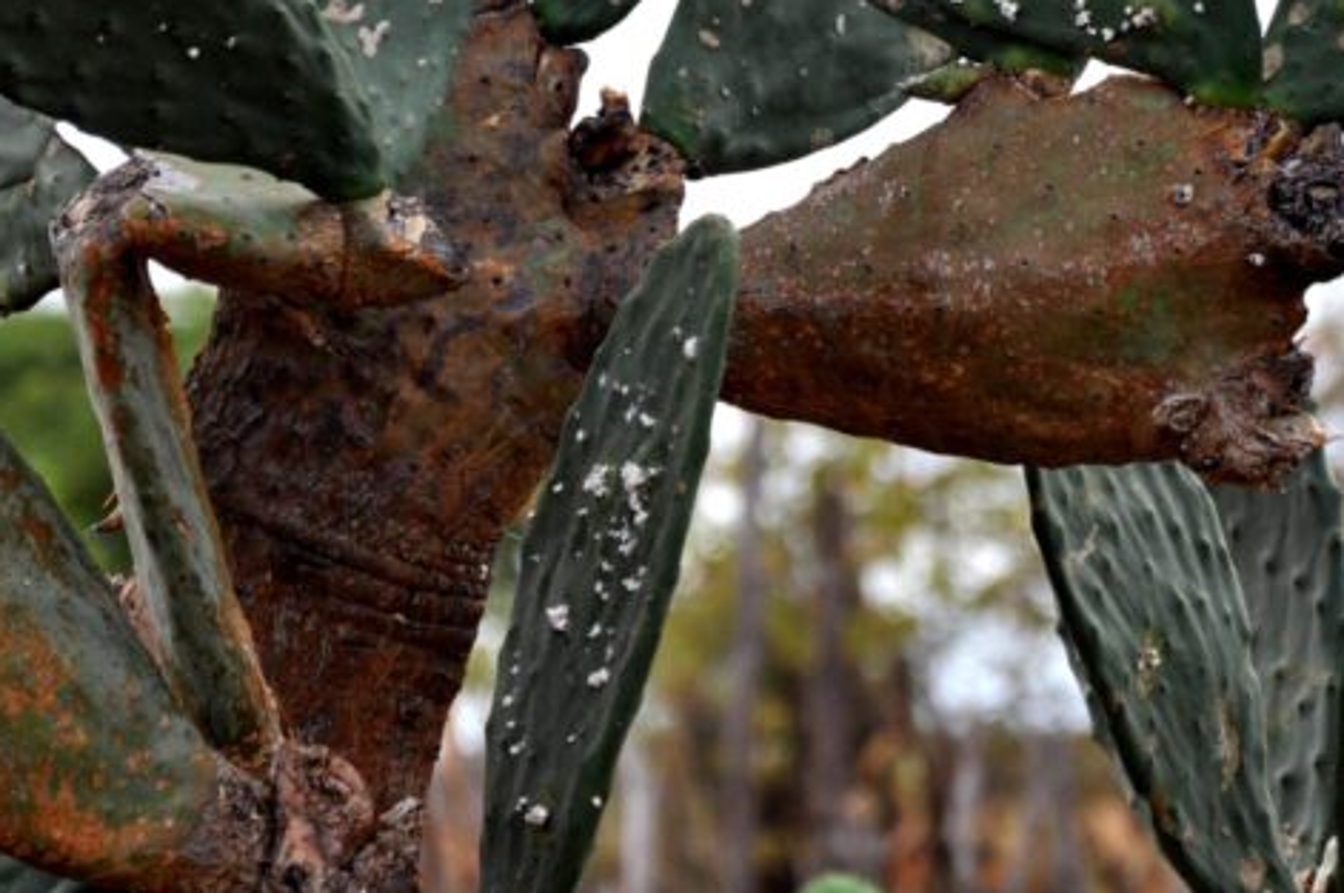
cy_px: 26
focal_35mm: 334
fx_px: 12458
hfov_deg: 6.2
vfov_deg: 4.1
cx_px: 776
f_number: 6.3
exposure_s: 1/640
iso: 200
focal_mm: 105
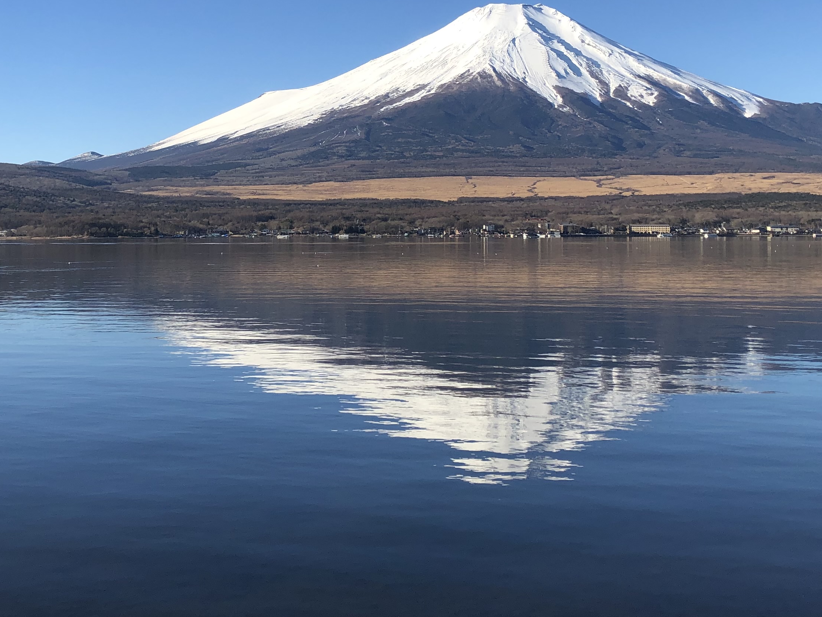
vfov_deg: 28.4
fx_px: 1211
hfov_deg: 37.4
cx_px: 353
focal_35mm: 51
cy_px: 221
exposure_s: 1/1567
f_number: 1.8
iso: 20
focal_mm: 3.99
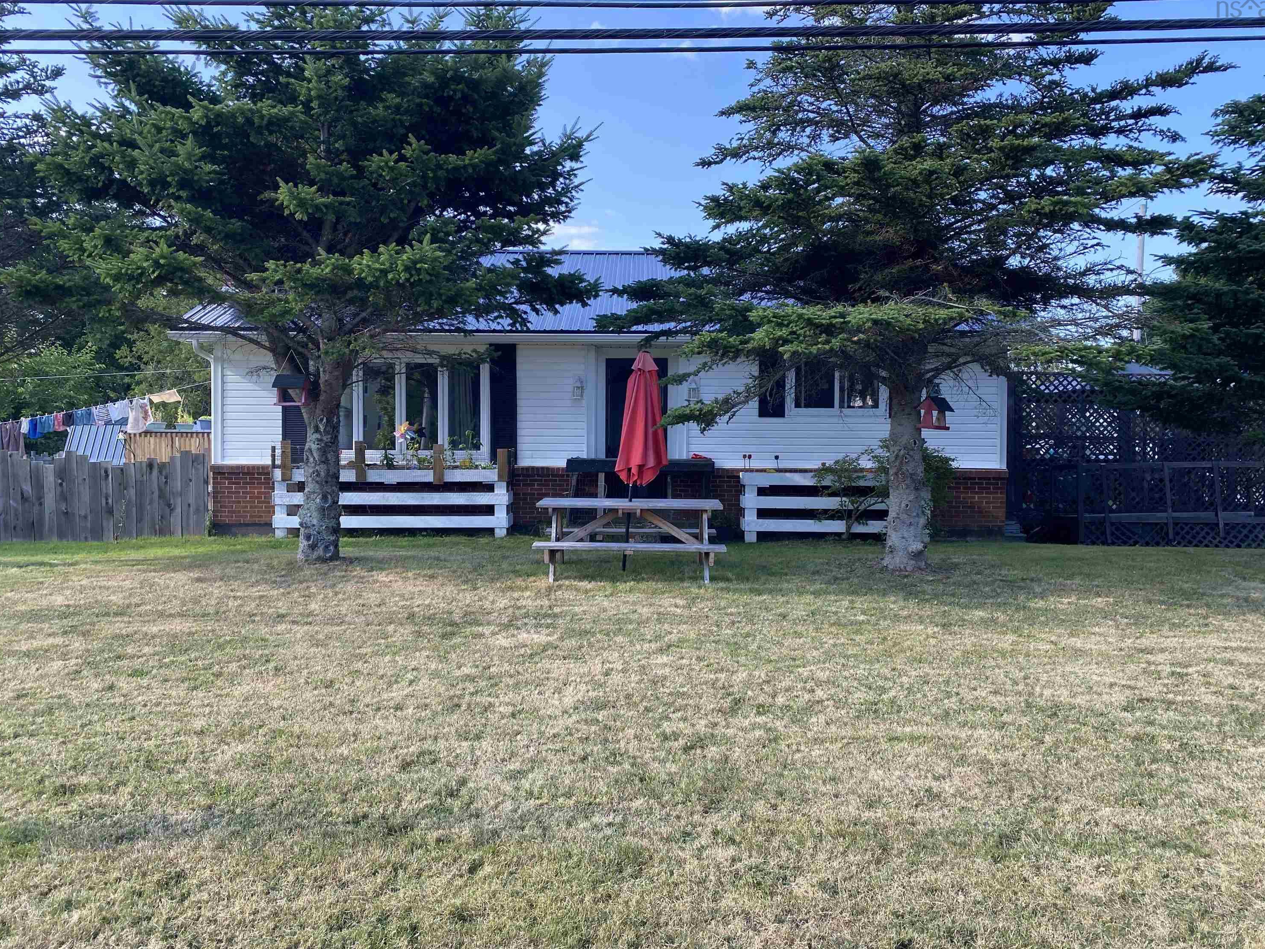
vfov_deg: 51.4
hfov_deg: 65.3
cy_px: 479
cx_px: 632
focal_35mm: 27
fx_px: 987
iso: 32
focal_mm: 4.25
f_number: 1.8
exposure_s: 1/384
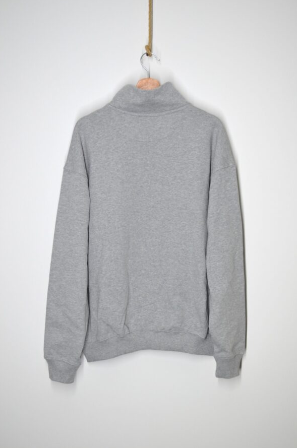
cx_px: 147
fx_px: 665
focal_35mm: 54
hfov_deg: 25.2
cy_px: 223
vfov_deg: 37.3
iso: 400
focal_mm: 35
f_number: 5
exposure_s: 1/80
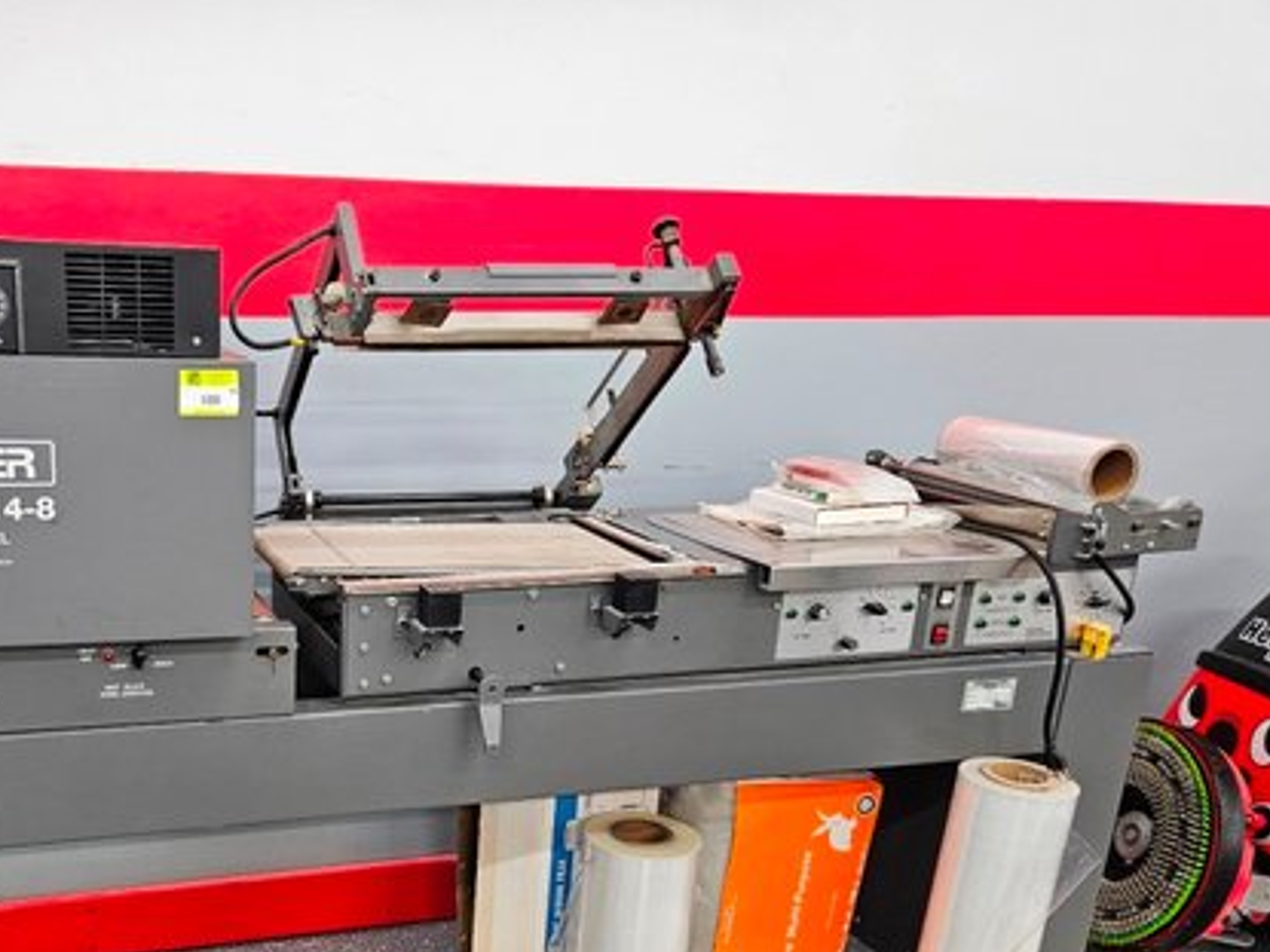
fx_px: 1284
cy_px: 703
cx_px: 357
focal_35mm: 35
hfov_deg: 51.0
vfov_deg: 39.7
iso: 500
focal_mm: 5.4
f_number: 1.8
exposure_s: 1/120
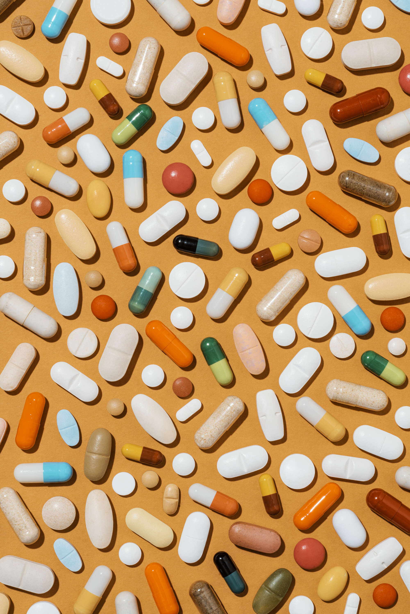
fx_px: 1537
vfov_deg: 22.6
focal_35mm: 90
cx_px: 205
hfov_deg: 15.2
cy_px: 307
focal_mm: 90
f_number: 22
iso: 100
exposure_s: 1/100
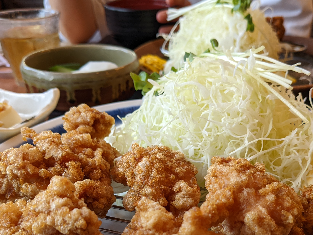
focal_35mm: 43
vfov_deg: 32.8
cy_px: 182
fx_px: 389
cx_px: 179
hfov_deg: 43.7
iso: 56
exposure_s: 1/155
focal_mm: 4.38
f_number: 1.73
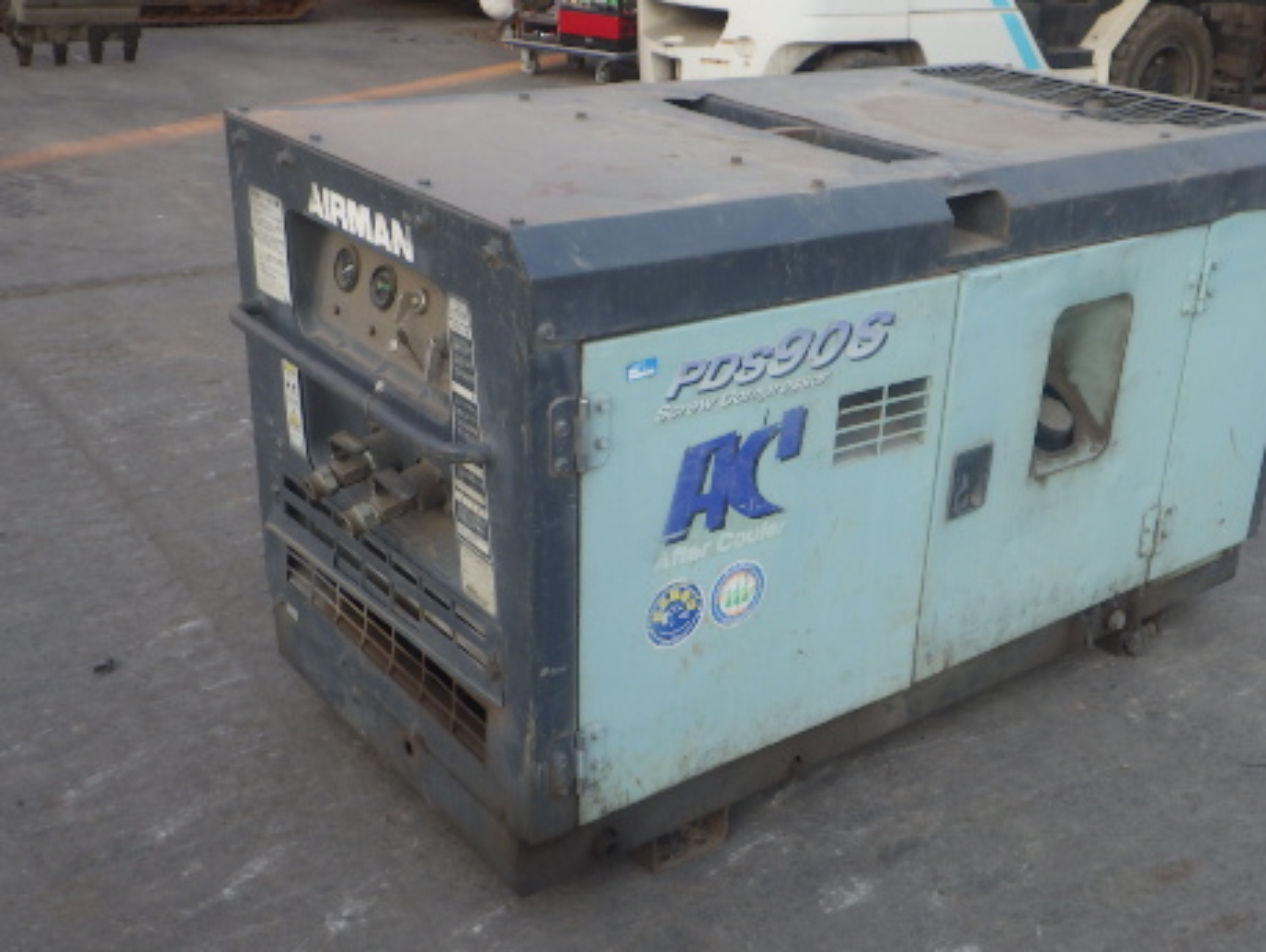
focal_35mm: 39
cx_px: 772
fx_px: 1427
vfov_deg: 36.9
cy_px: 472
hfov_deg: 47.5
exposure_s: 1/100
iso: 125
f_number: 3.5
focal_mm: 5
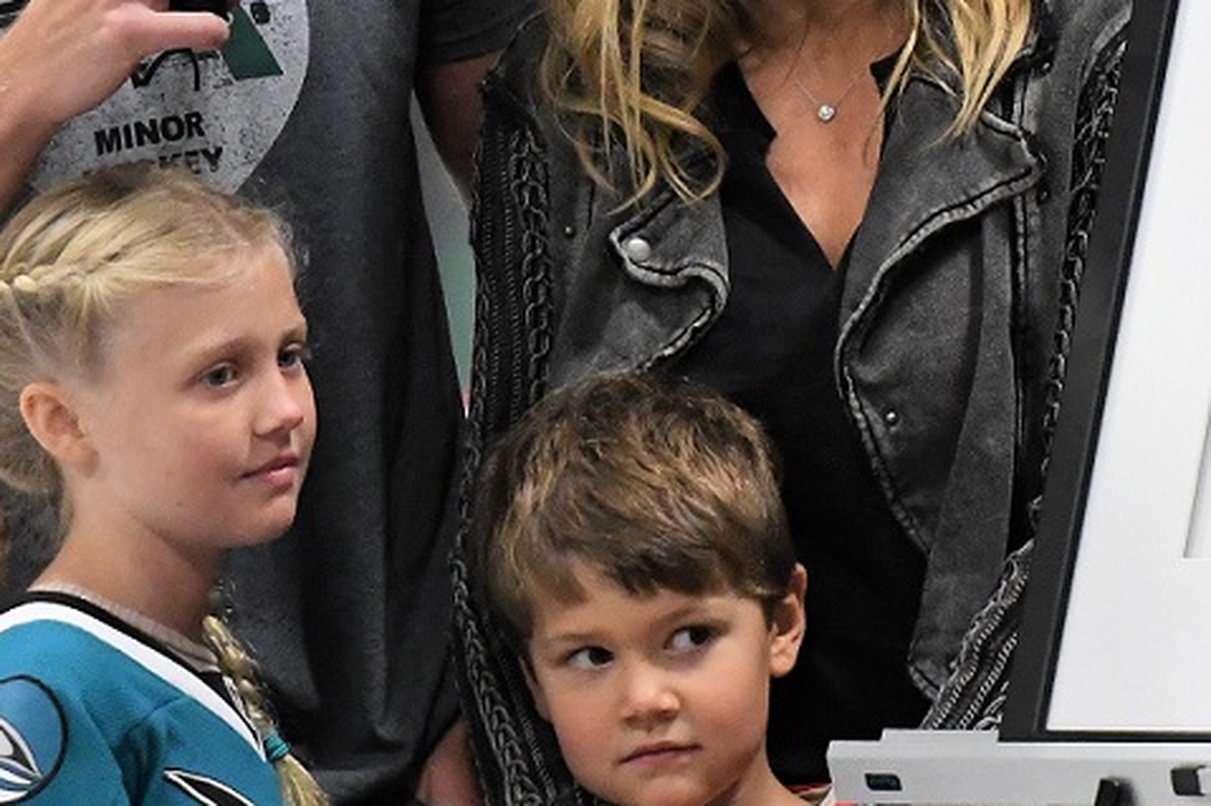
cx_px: 825
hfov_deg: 2.4
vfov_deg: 1.6
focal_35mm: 852
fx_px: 28649
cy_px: 183
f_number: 2.8
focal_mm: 200
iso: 4500
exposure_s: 1/1000
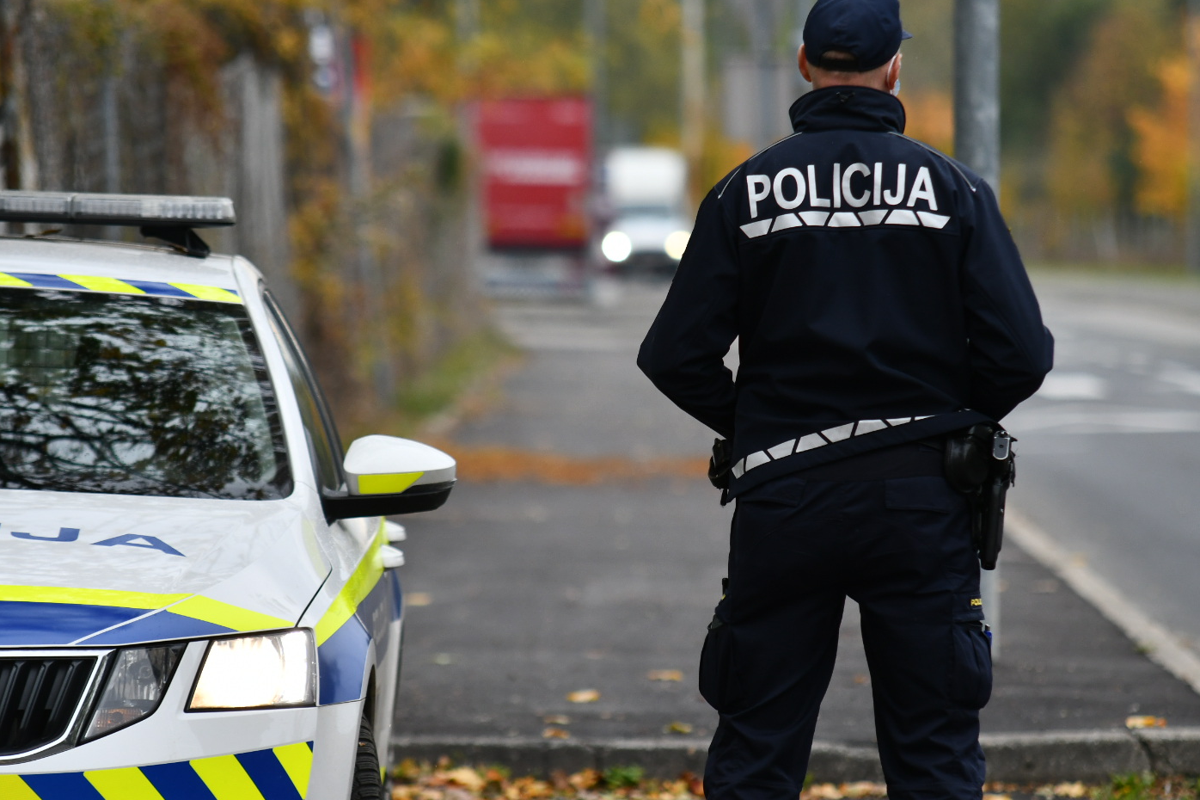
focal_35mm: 296
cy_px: 404
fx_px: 9864
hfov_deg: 7.0
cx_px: 652
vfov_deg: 4.6
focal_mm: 170
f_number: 3.2
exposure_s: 1/1000
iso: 400
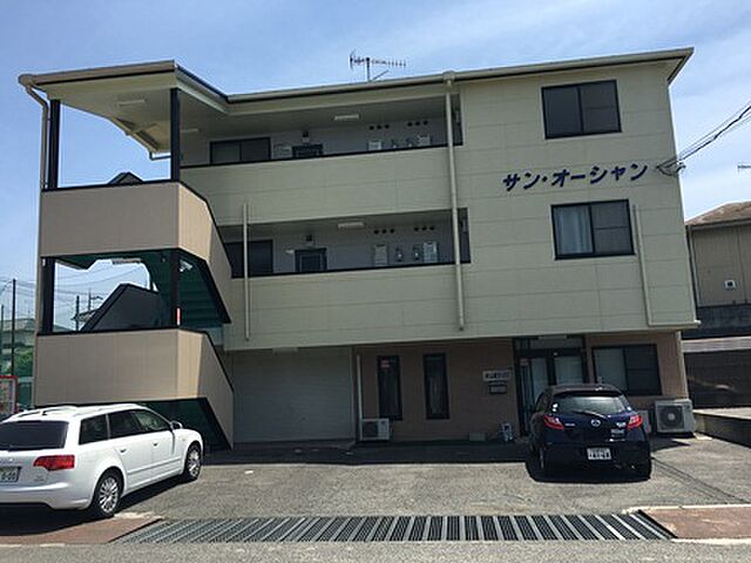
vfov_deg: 48.2
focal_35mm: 29
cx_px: 376
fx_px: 629
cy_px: 282
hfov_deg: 61.7
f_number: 2.2
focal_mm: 4.15
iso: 25
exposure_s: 1/1399
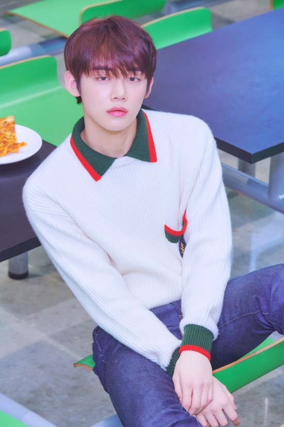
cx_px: 142
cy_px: 214
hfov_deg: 9.8
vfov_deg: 14.7
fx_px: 1657
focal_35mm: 140
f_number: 8
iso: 800
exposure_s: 1/125
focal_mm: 140
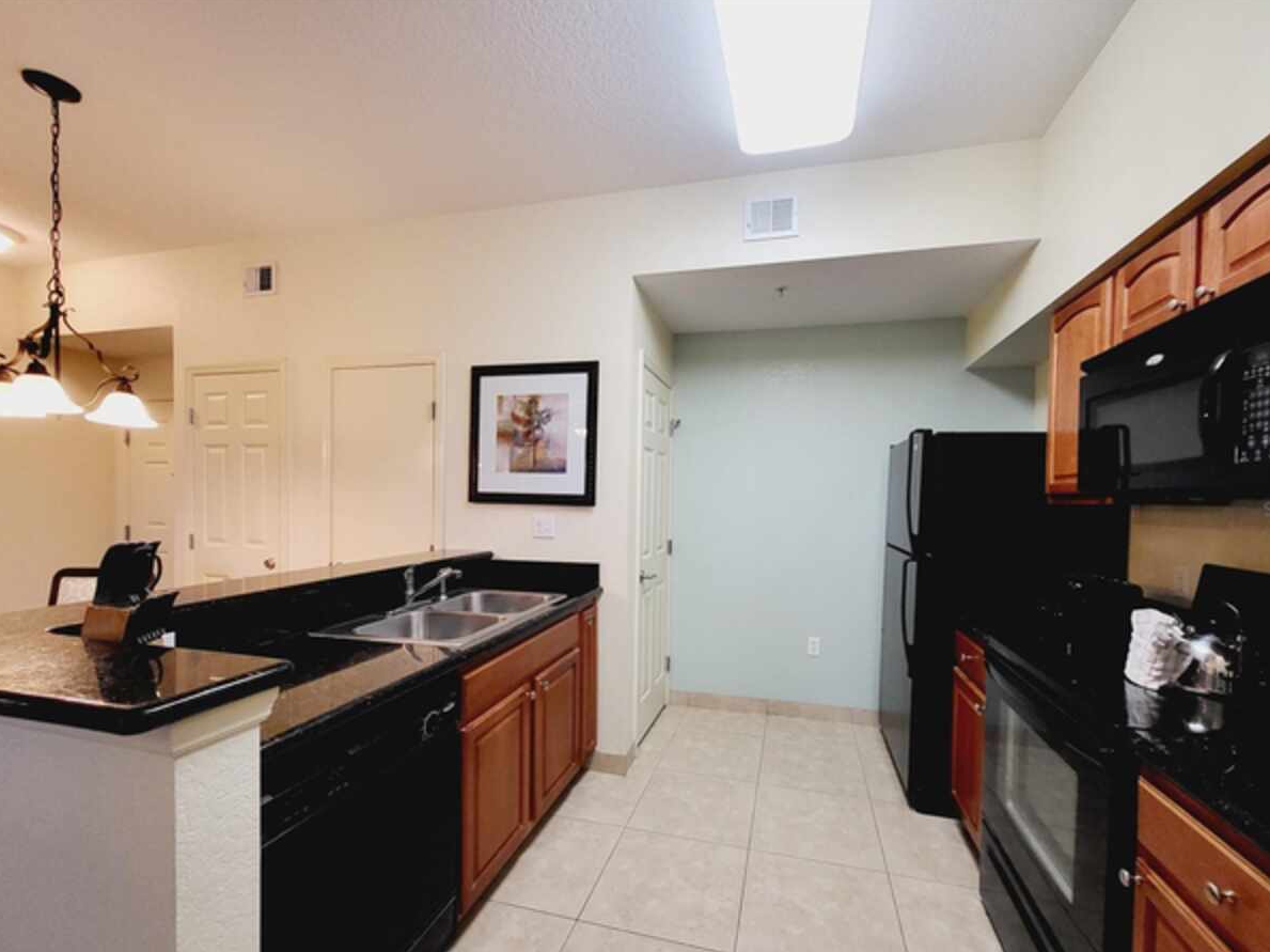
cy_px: 509
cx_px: 661
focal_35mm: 14
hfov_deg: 102.0
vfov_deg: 85.5
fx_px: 513
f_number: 2.2
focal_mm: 1.74
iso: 250
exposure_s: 1/60
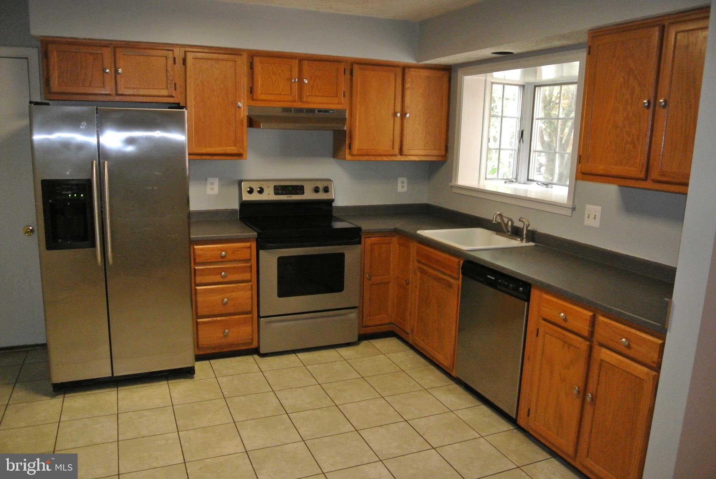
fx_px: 538
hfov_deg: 67.3
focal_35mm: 27
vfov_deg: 48.0
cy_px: 240
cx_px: 358
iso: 1000
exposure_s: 1/60
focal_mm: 10
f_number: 3.5
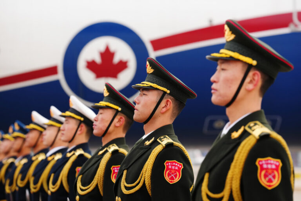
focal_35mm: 168
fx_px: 1405
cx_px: 150
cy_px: 100
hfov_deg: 12.2
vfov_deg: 8.2
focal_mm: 168
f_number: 5.6
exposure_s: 1/400
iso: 800
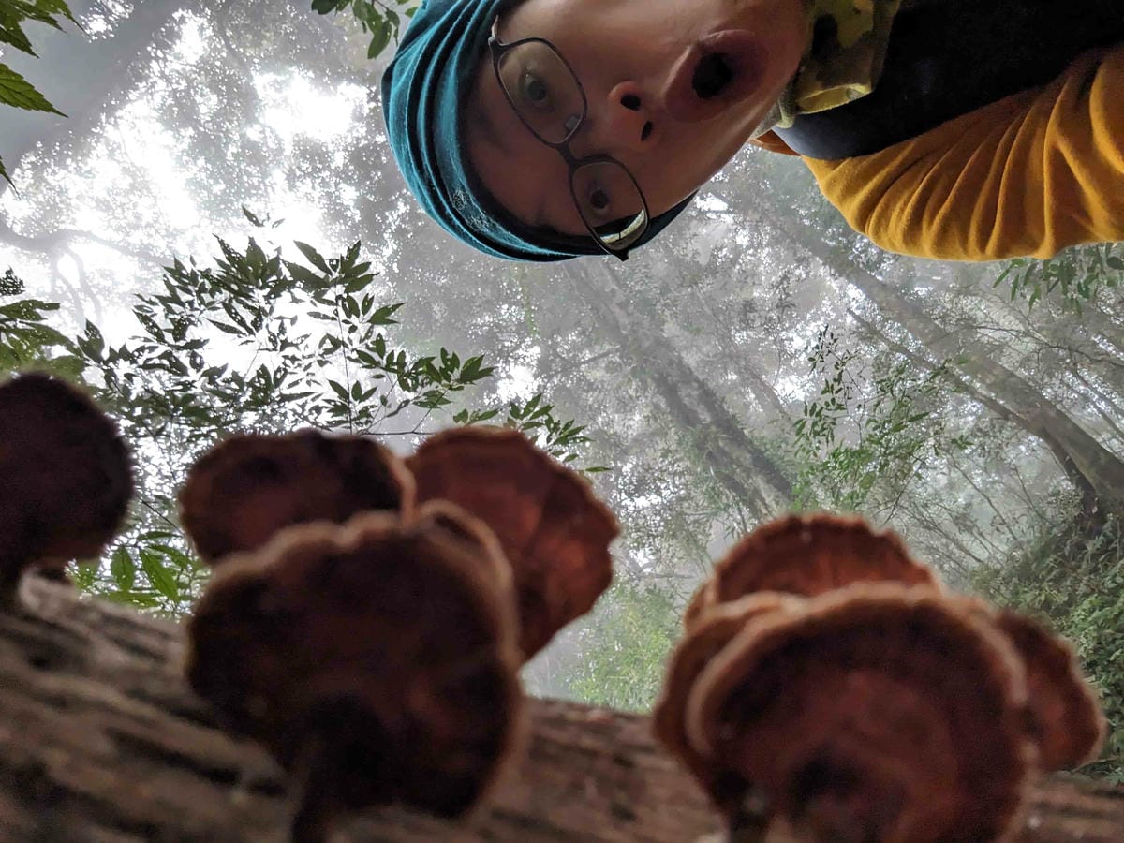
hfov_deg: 79.0
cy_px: 422
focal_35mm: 21
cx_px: 562
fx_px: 682
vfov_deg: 63.4
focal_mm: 2.74
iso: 179
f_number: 2.2
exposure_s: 1/24
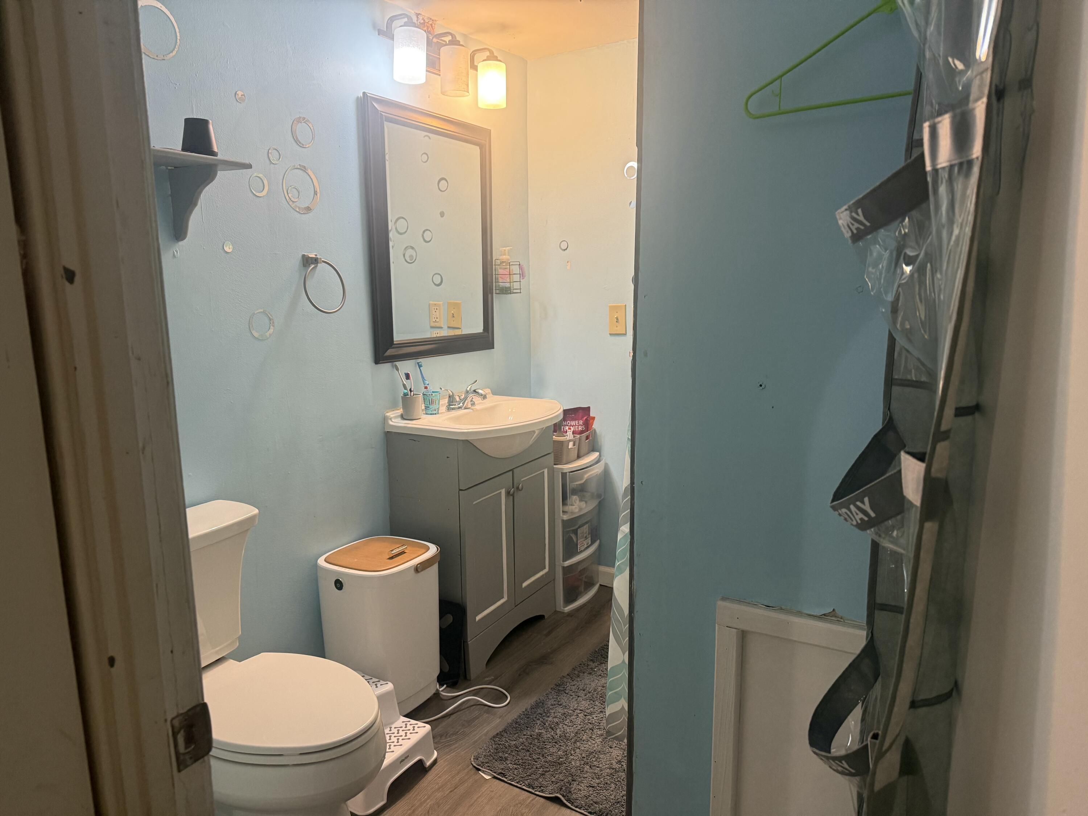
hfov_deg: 71.6
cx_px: 544
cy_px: 408
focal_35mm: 24
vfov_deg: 56.8
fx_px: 754
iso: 250
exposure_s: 1/60
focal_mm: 6.76
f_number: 1.78
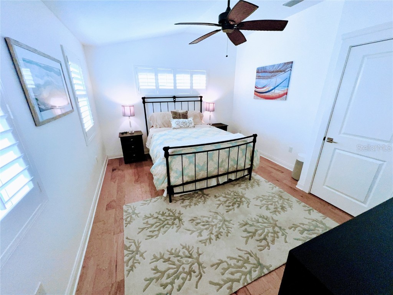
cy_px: 148
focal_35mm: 13
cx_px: 196
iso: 40
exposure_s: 1/122
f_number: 1.8
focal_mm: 1.57
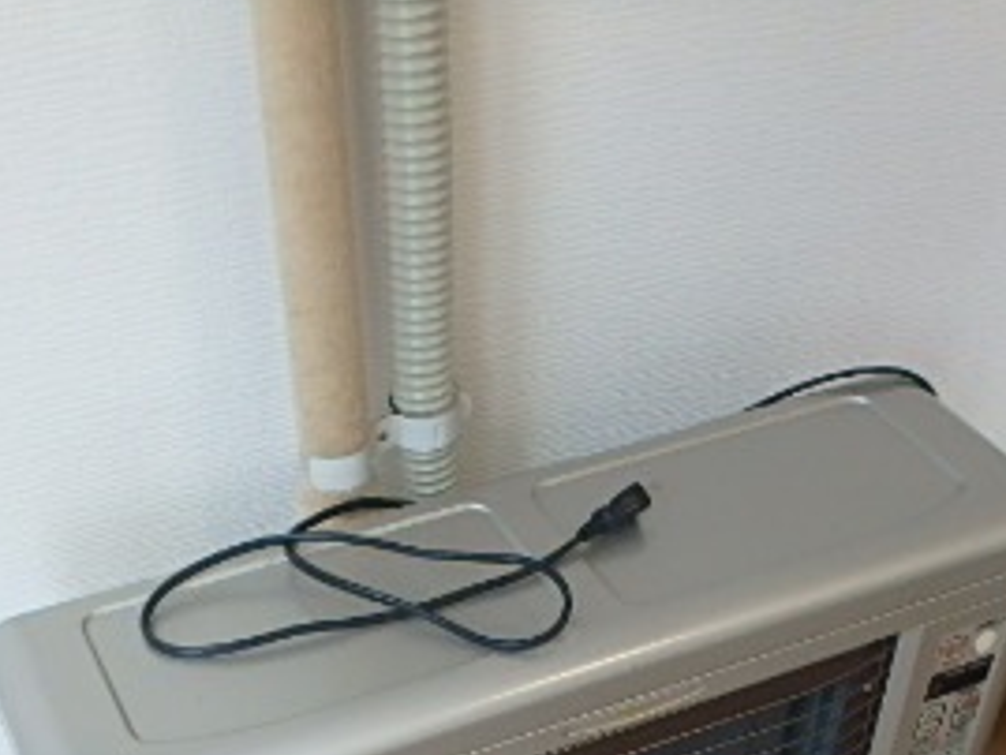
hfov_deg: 38.2
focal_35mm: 50
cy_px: 875
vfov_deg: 26.3
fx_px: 1454
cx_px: 501
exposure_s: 1/60
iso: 160
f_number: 3.5
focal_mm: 3.7
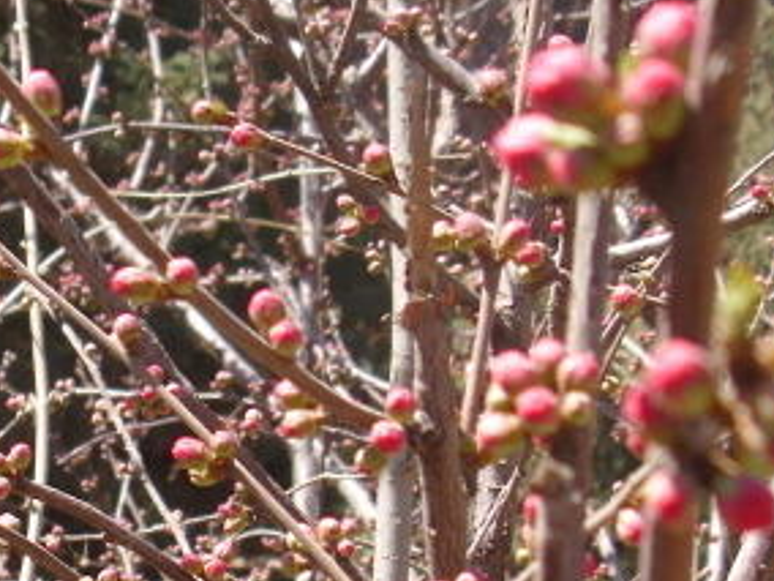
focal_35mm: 137
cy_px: 349
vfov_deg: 10.8
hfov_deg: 14.3
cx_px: 597
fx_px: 3063
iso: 50
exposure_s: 1/291
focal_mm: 6.36
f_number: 3
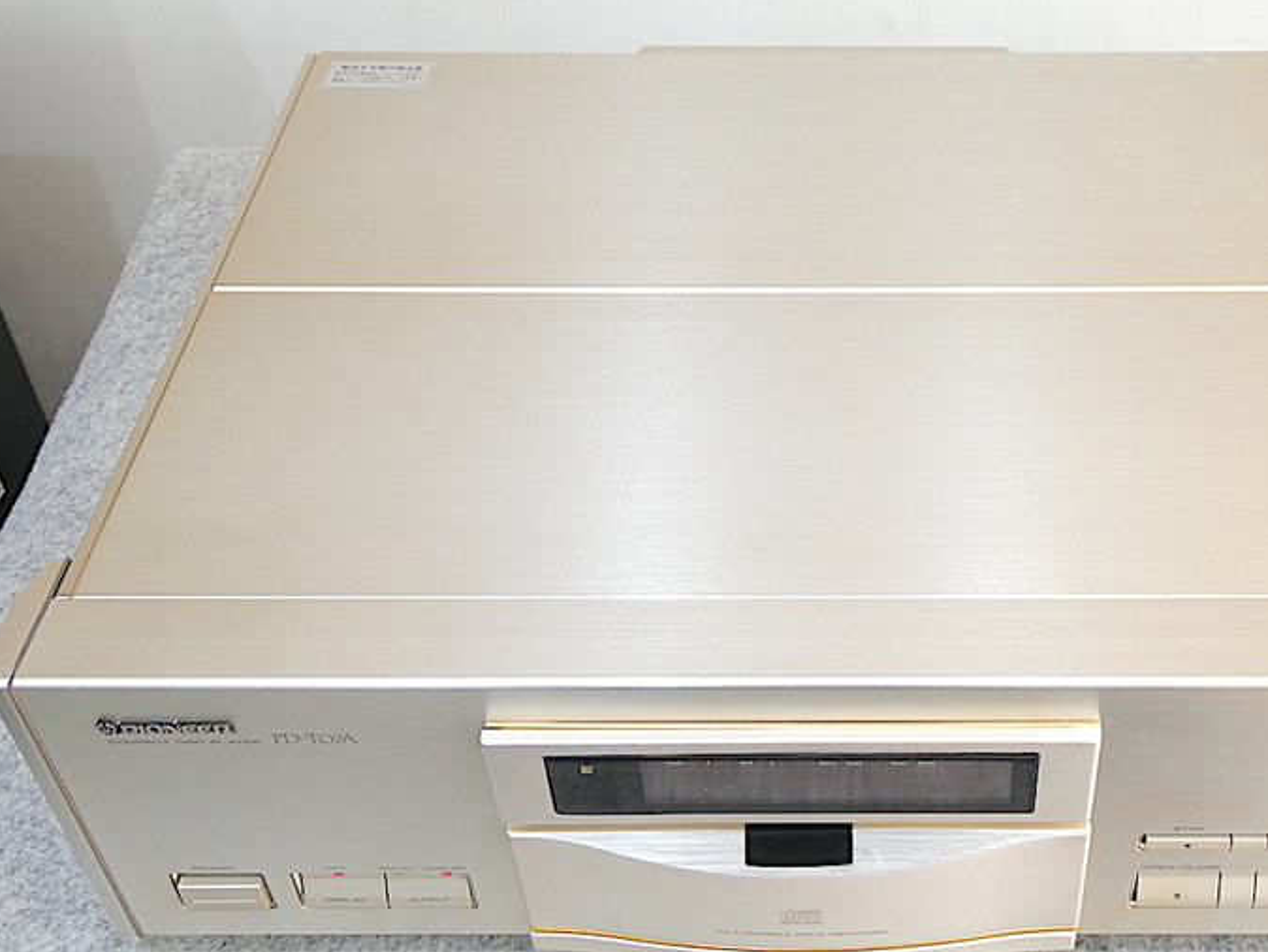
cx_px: 843
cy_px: 487
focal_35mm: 47
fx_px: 1722
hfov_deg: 39.9
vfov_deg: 30.9
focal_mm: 5.8
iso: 200
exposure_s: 1/25
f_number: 3.6
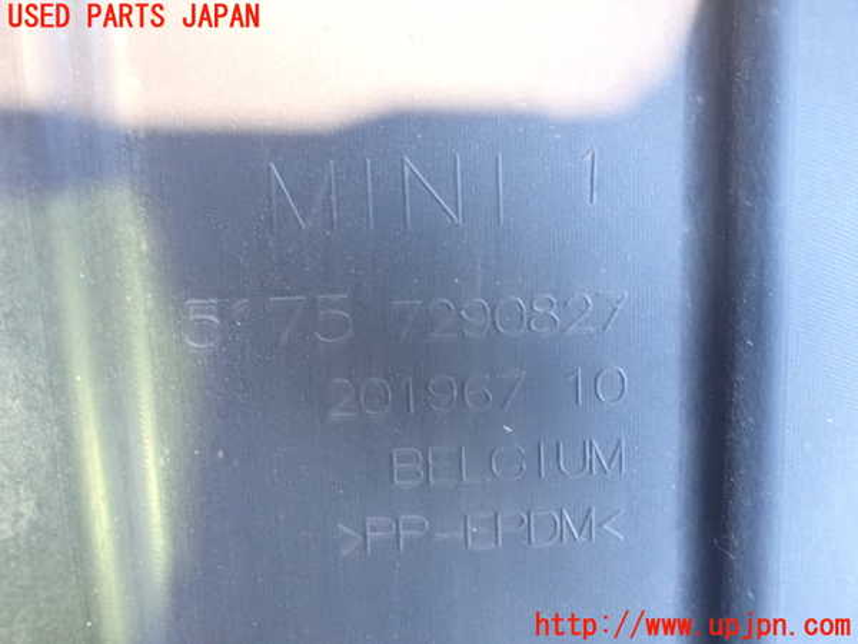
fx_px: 793
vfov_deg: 44.2
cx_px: 429
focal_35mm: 32
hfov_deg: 56.8
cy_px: 322
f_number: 2.4
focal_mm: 5.79
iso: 1600
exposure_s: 1/13
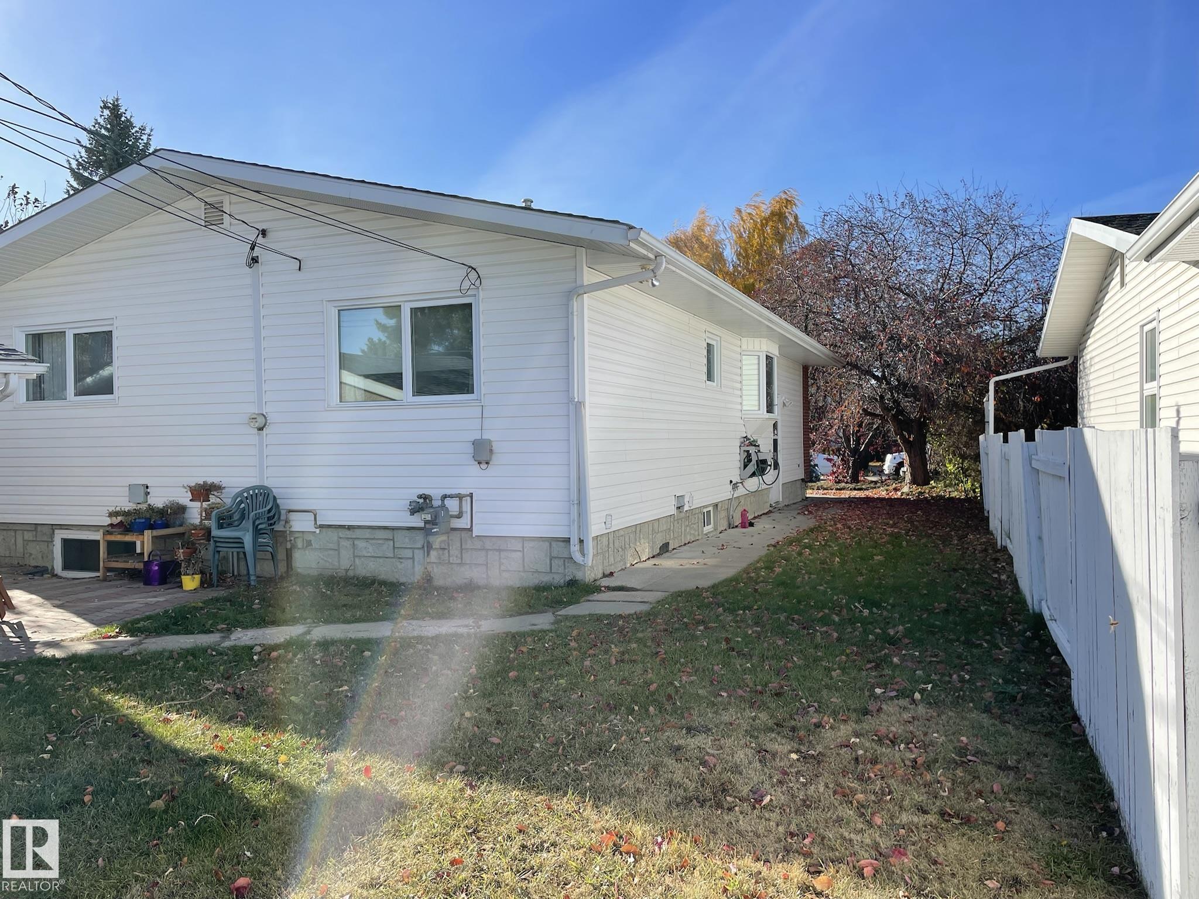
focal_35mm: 26
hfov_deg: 67.3
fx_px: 901
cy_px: 450
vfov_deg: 53.1
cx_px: 600
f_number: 1.6
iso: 32
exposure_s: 1/2618
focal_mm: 4.2
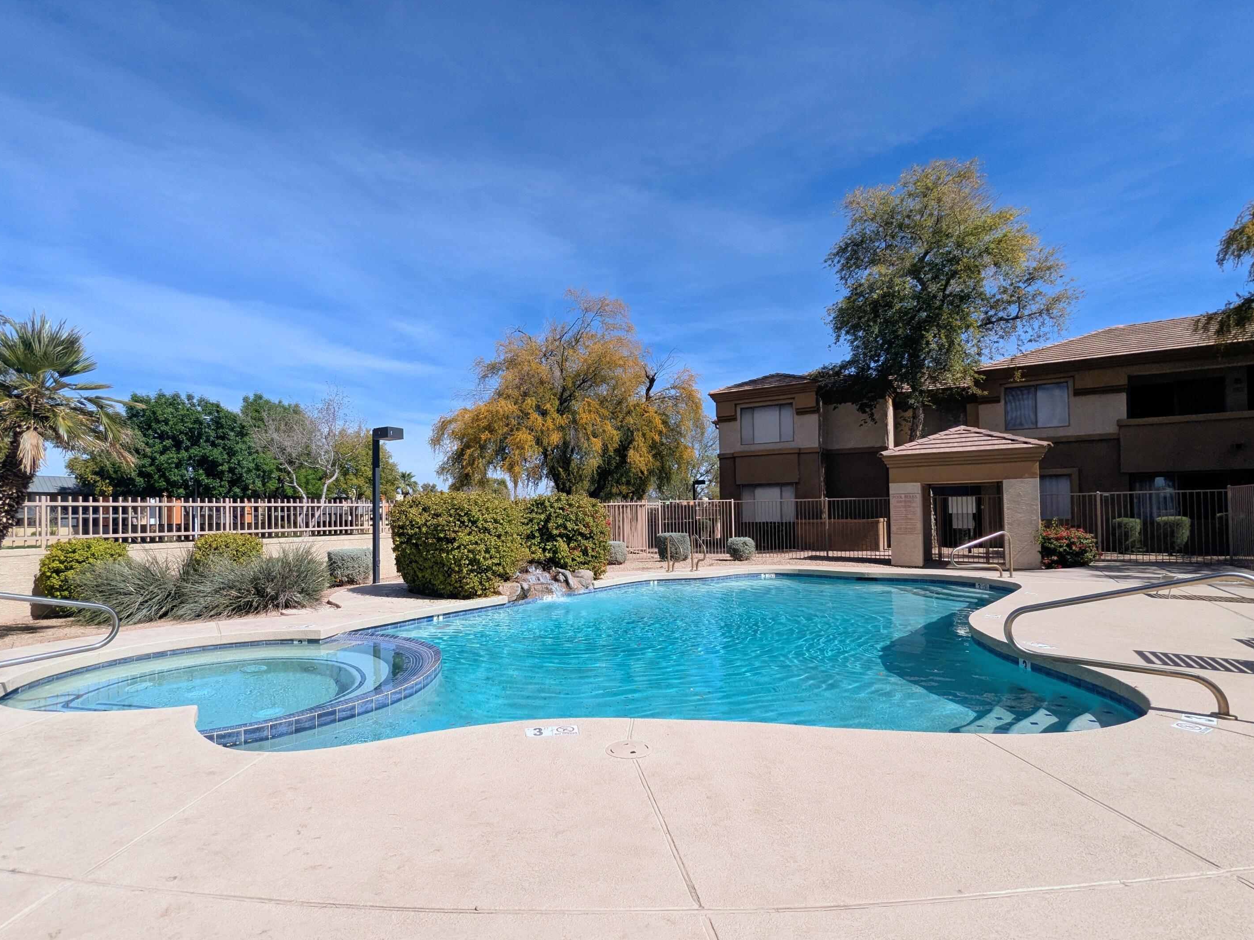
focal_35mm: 17
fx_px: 616
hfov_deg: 91.0
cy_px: 498
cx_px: 597
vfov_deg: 74.7
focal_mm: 2.35
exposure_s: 1/1898
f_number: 2.2
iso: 51
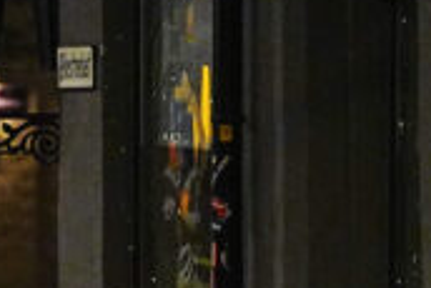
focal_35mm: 1173
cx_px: 48
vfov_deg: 1.2
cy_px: 463
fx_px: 14055
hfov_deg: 1.8
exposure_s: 1/125
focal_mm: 280
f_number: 4
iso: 10000
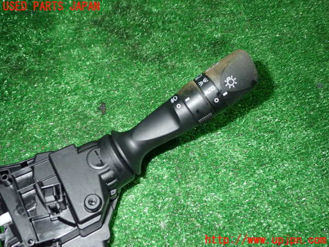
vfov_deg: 44.2
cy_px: 124
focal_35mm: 32
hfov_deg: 56.8
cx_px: 164
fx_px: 304
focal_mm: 5.79
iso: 400
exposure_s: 1/30
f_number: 7.1
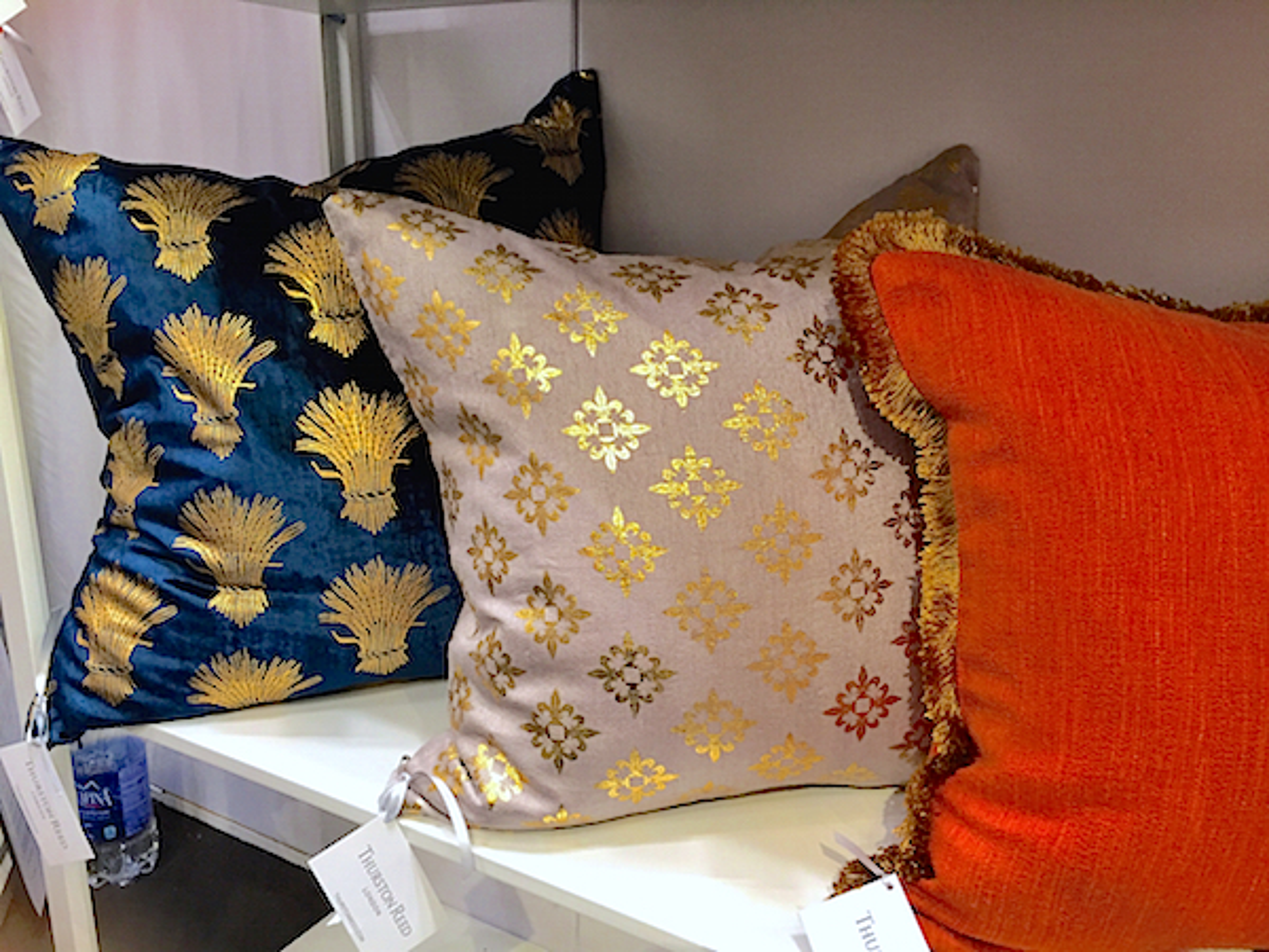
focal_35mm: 29
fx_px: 1063
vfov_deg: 48.2
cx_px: 634
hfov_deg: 61.7
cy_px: 476
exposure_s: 1/30
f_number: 2.2
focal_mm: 4.15
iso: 100
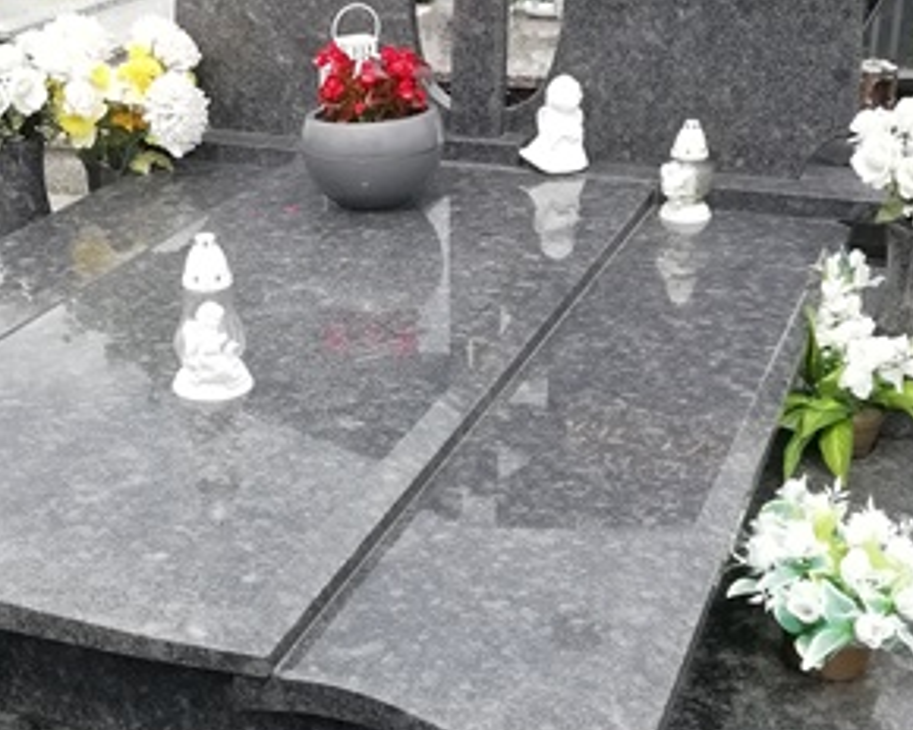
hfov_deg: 33.3
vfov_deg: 27.1
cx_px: 299
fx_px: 1513
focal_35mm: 56
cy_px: 374
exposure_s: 1/589
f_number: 2.2
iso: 50
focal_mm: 3.21
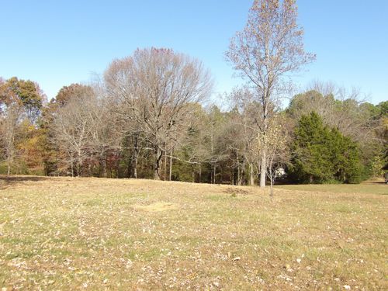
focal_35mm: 39
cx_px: 194
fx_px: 437
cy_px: 146
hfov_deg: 47.9
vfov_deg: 36.8
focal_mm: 7
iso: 100
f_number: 3.7
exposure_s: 1/546
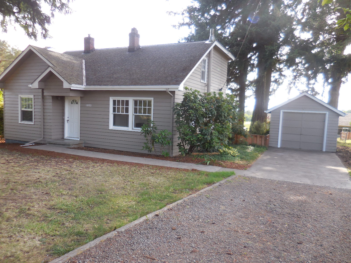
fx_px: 253
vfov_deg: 54.9
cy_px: 132
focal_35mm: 25
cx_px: 176
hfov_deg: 69.4
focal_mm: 4.5
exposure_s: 1/125
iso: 125
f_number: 3.3
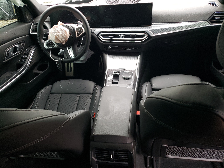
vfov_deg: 53.1
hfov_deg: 67.3
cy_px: 84
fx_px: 168
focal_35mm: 26
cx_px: 112
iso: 119
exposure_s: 1/50
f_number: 1.5
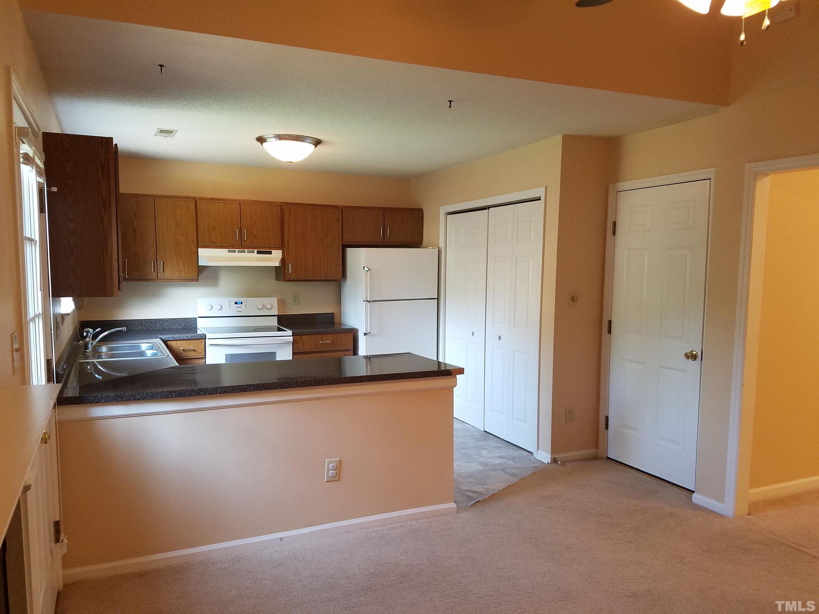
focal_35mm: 26
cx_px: 410
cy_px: 307
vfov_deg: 53.1
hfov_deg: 67.3
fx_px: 615
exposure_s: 1/40
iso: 160
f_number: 1.7
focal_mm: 4.2
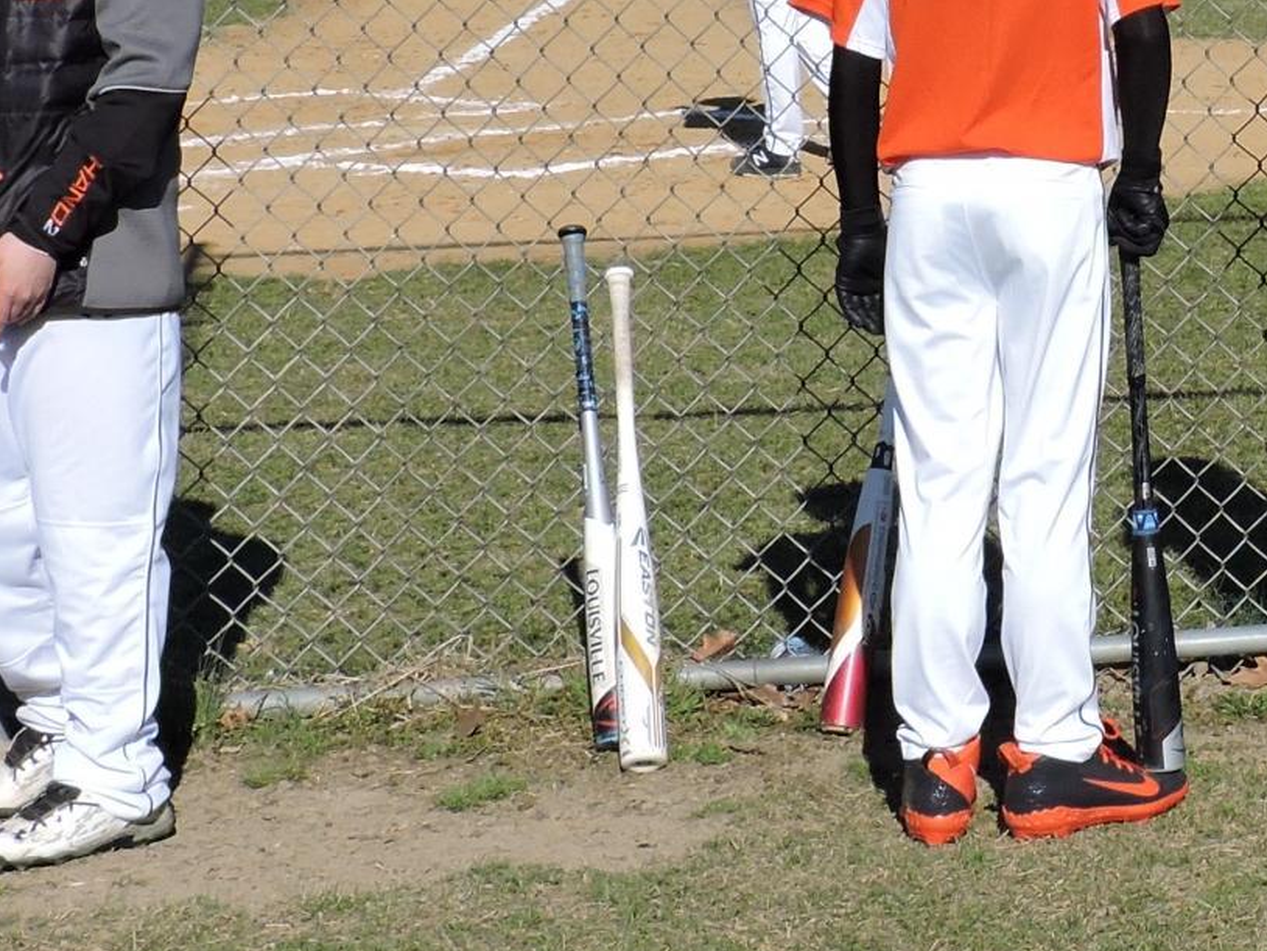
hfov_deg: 14.4
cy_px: 9
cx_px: 1640
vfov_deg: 11.2
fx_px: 4796
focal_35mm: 131
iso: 100
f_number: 4.2
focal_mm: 7.1
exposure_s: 1/1250
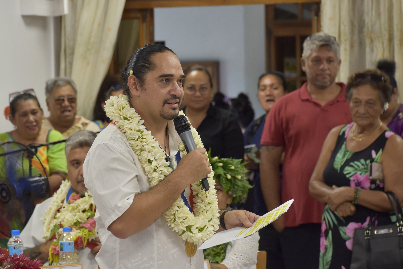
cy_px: 134
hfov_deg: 14.0
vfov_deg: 9.3
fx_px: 1645
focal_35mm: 147
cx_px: 202
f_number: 4.8
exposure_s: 1/125
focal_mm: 98
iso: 900
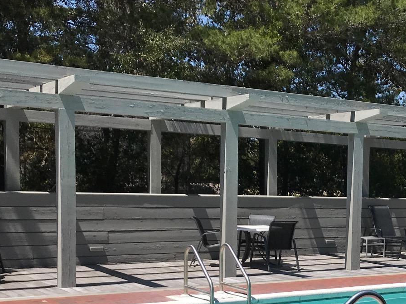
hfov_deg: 28.7
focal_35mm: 63
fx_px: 739
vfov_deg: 22.8
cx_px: 411
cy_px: 261
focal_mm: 3.99
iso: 20
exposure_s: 1/4000
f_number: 1.8
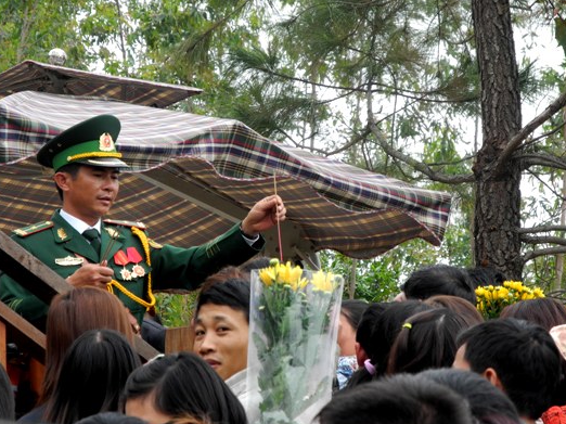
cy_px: 192
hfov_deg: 9.9
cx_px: 279
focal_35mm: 199
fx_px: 3252
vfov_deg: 7.5
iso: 100
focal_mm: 37
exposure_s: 1/180
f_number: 5.6
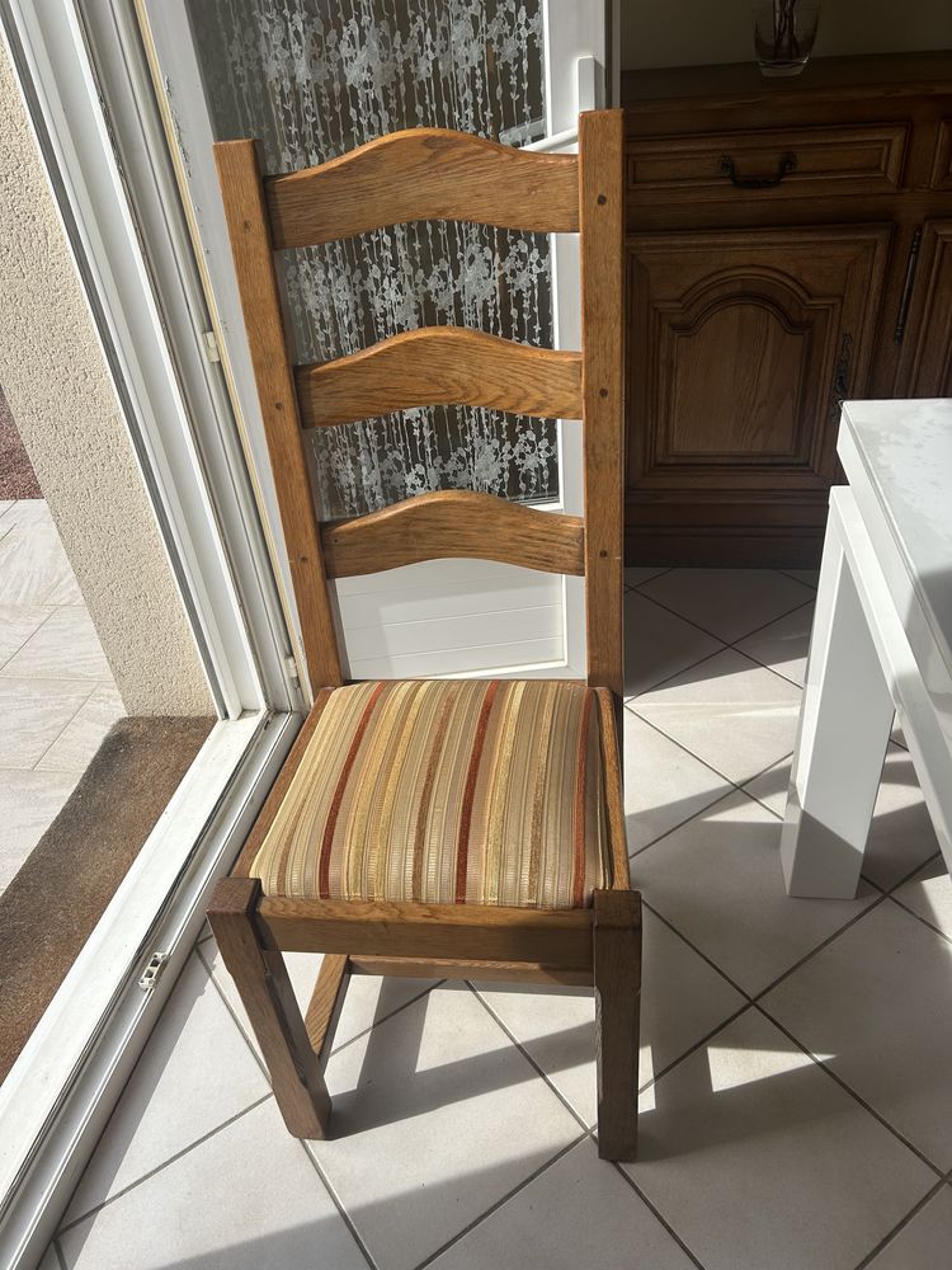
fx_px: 953
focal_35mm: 26
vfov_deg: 67.3
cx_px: 476
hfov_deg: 53.1
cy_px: 635
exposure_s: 1/2457
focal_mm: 5.7
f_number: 1.5
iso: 50
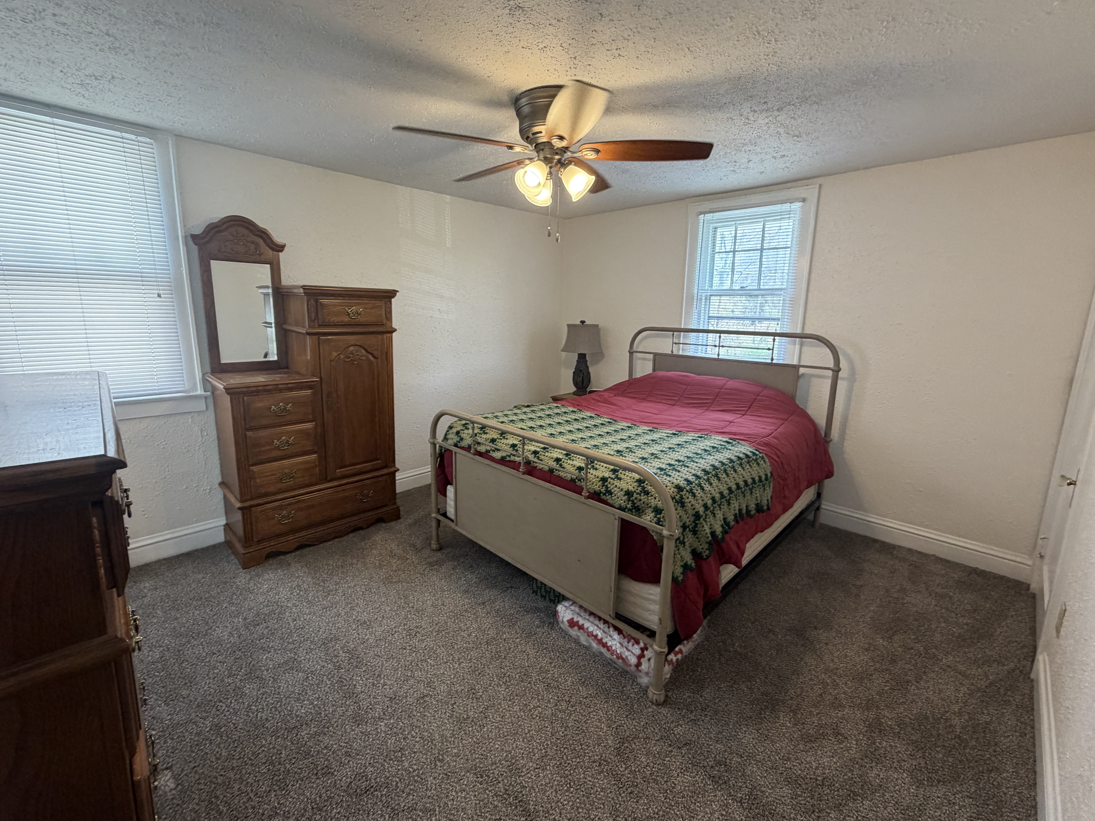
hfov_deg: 98.2
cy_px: 399
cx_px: 534
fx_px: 474
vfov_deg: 81.7
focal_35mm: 15
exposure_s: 1/120
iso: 250
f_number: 2.2
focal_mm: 2.22
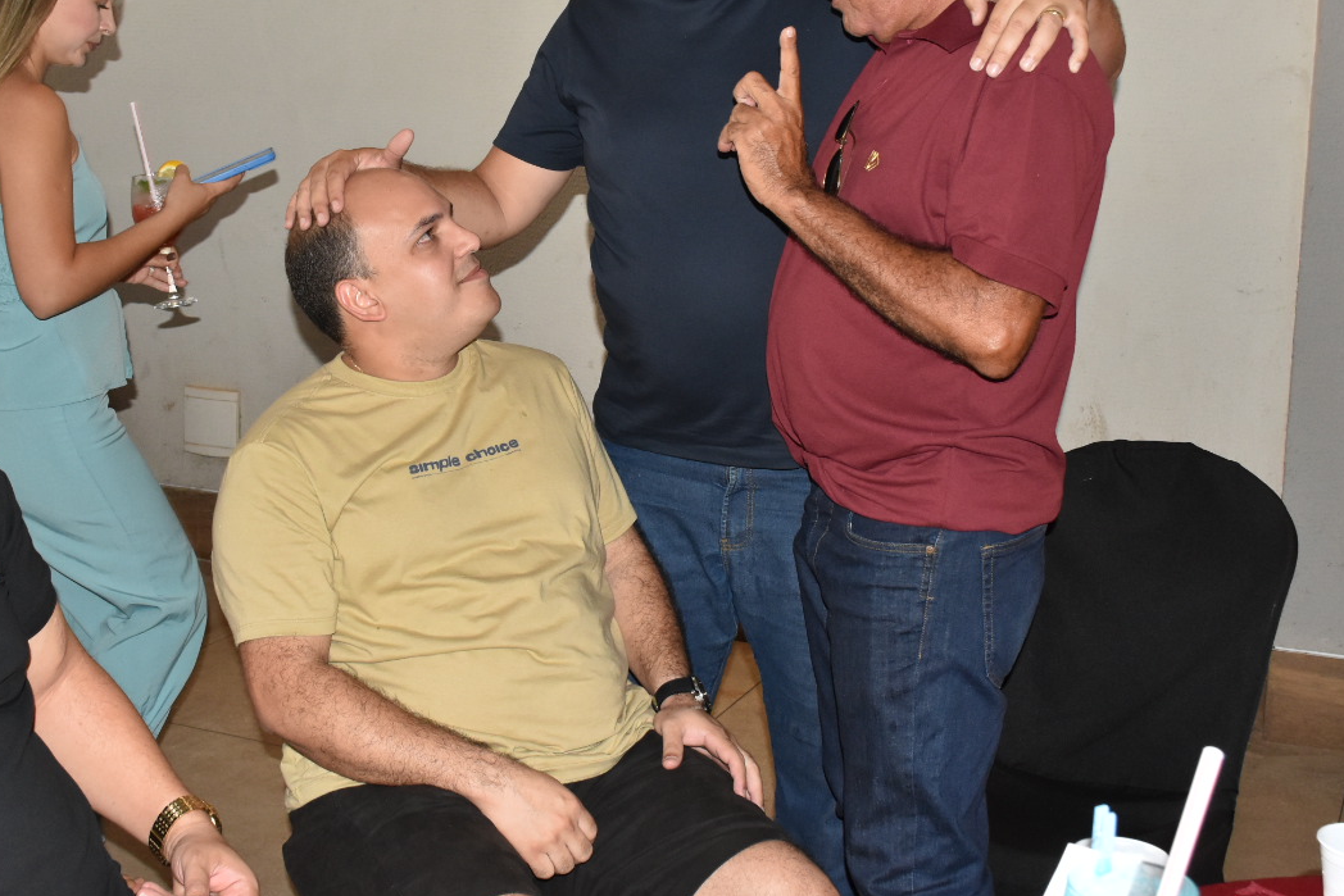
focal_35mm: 51
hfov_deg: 38.8
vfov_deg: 26.4
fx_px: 1904
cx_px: 571
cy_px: 310
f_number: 6.3
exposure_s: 1/100
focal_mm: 22
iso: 1250
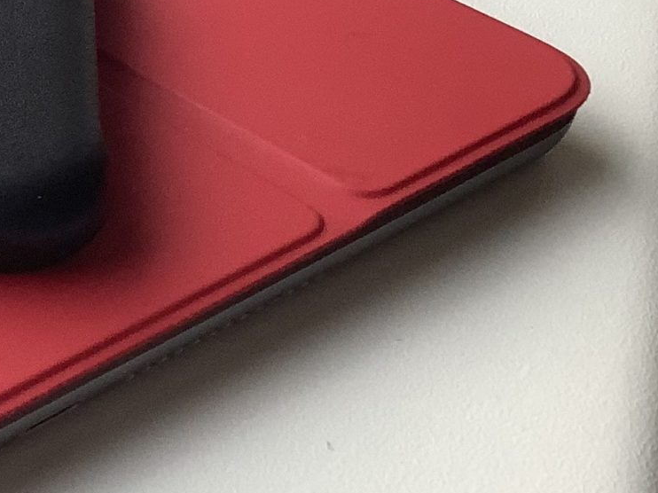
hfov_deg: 16.1
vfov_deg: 13.7
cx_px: -460
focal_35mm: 107
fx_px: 2033
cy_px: 88
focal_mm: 3.3
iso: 40
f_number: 2.4
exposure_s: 1/120
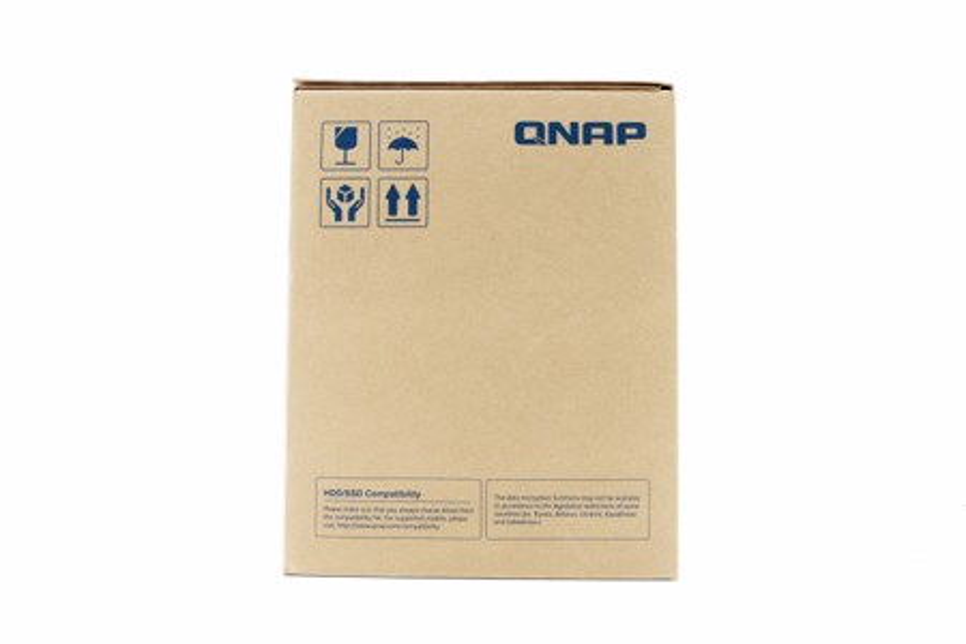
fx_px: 885
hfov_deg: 57.2
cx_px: 483
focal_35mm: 33
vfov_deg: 40.0
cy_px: 322
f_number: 7.1
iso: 400
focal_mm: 22
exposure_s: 1/200
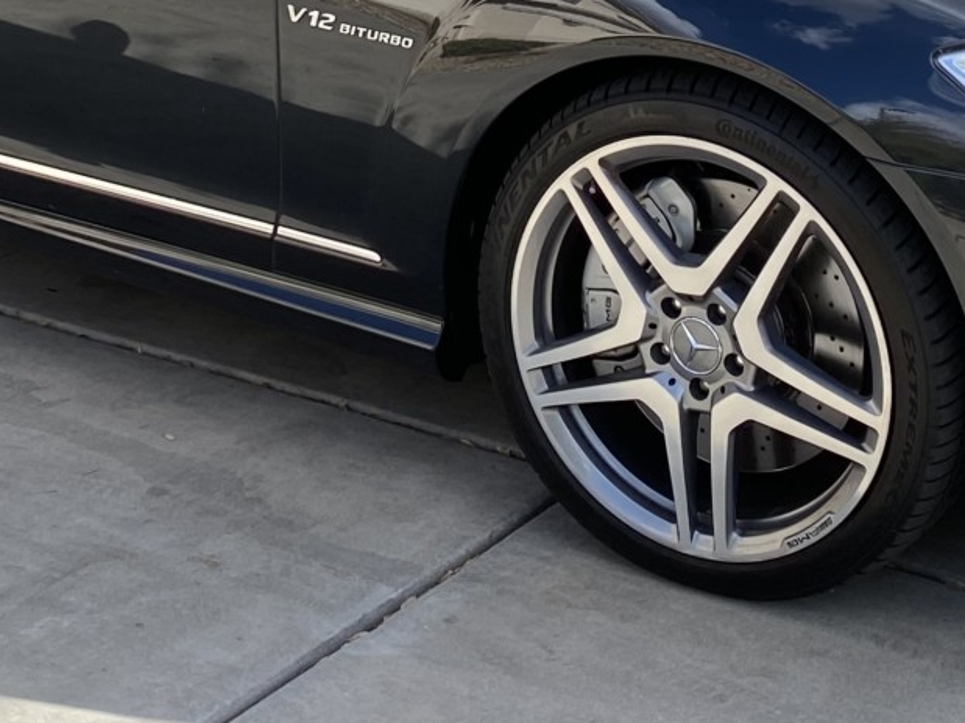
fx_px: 2397
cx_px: 422
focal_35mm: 86
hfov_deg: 22.7
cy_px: -349
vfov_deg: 15.8
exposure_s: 1/738
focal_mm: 4.25
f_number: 1.8
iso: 32
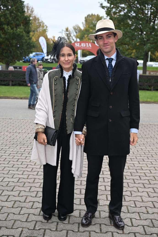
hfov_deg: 29.9
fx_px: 296
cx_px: 79
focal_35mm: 45
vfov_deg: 43.6
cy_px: 118
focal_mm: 45
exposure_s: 1/250
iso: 500
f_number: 4.5
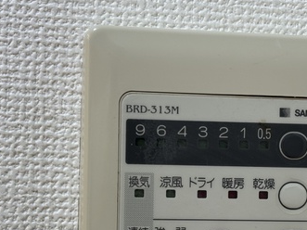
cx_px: 209
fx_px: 975
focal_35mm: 110
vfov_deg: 13.4
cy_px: 195
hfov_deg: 17.8
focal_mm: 5.96
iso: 50
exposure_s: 1/60
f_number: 1.6
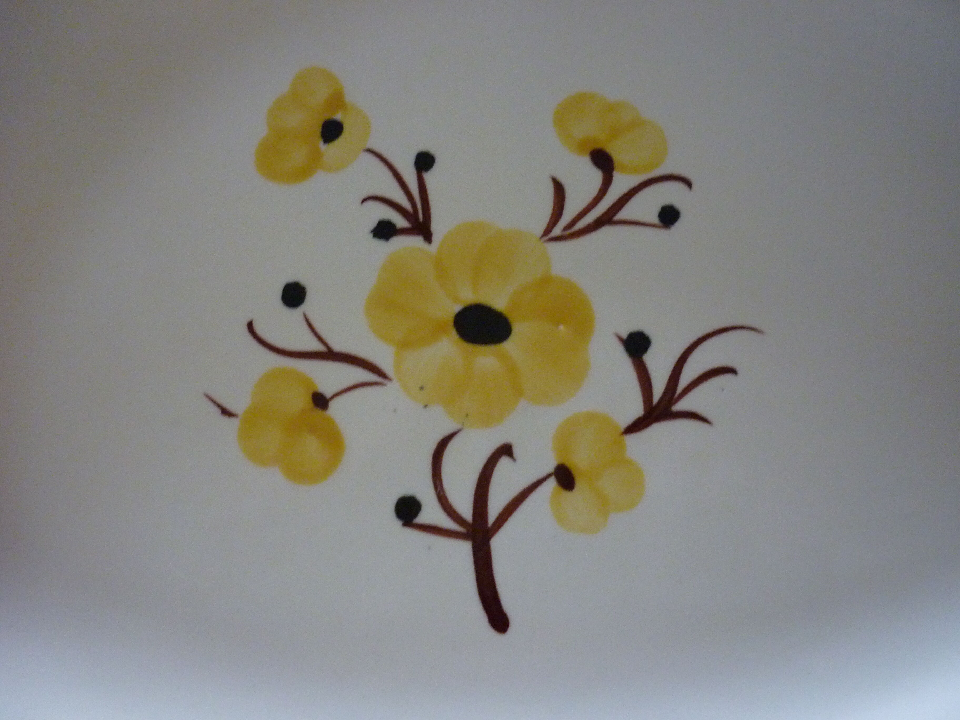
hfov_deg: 55.4
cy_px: 360
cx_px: 480
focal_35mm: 33
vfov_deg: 42.9
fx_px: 915
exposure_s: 1/13
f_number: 2.8
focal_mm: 5.5
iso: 400
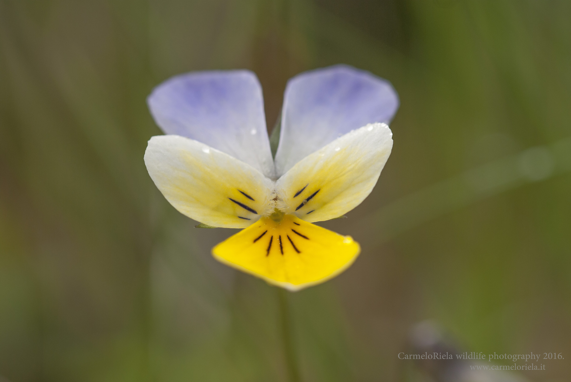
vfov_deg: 8.7
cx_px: 286
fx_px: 2501
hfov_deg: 13.0
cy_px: 191
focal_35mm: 158
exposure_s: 1/125
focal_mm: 105
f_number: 8
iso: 100
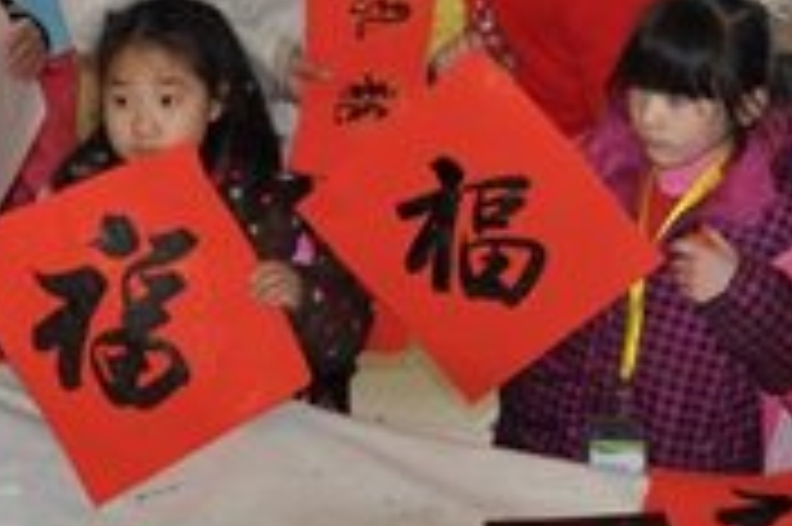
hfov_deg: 29.2
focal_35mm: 69
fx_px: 1517
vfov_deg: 18.7
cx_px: 441
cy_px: -94
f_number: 5
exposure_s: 1/160
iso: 1600
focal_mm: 18
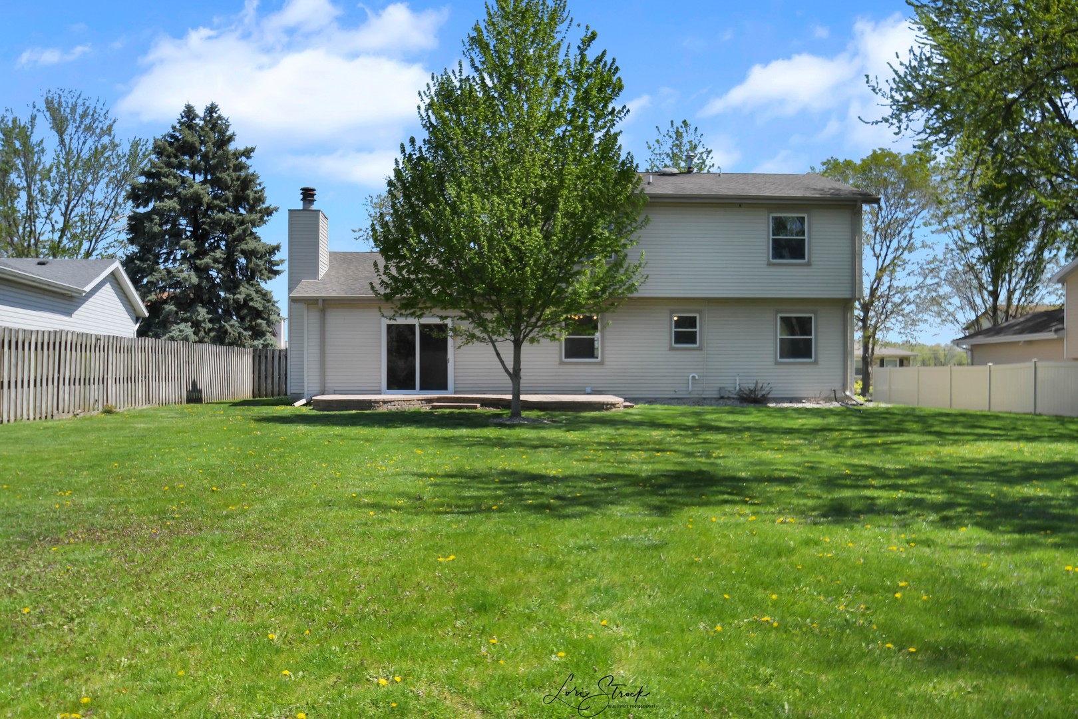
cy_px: 360
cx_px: 539
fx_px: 898
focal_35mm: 30
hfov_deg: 61.9
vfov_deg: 43.6
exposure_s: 1/5000
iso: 400
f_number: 8
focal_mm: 20
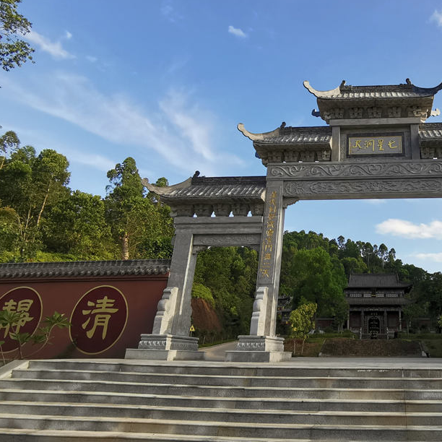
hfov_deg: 54.2
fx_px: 390
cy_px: 197
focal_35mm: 27
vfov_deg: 58.9
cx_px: 365
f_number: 2.2
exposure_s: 1/693
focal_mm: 2.26
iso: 50
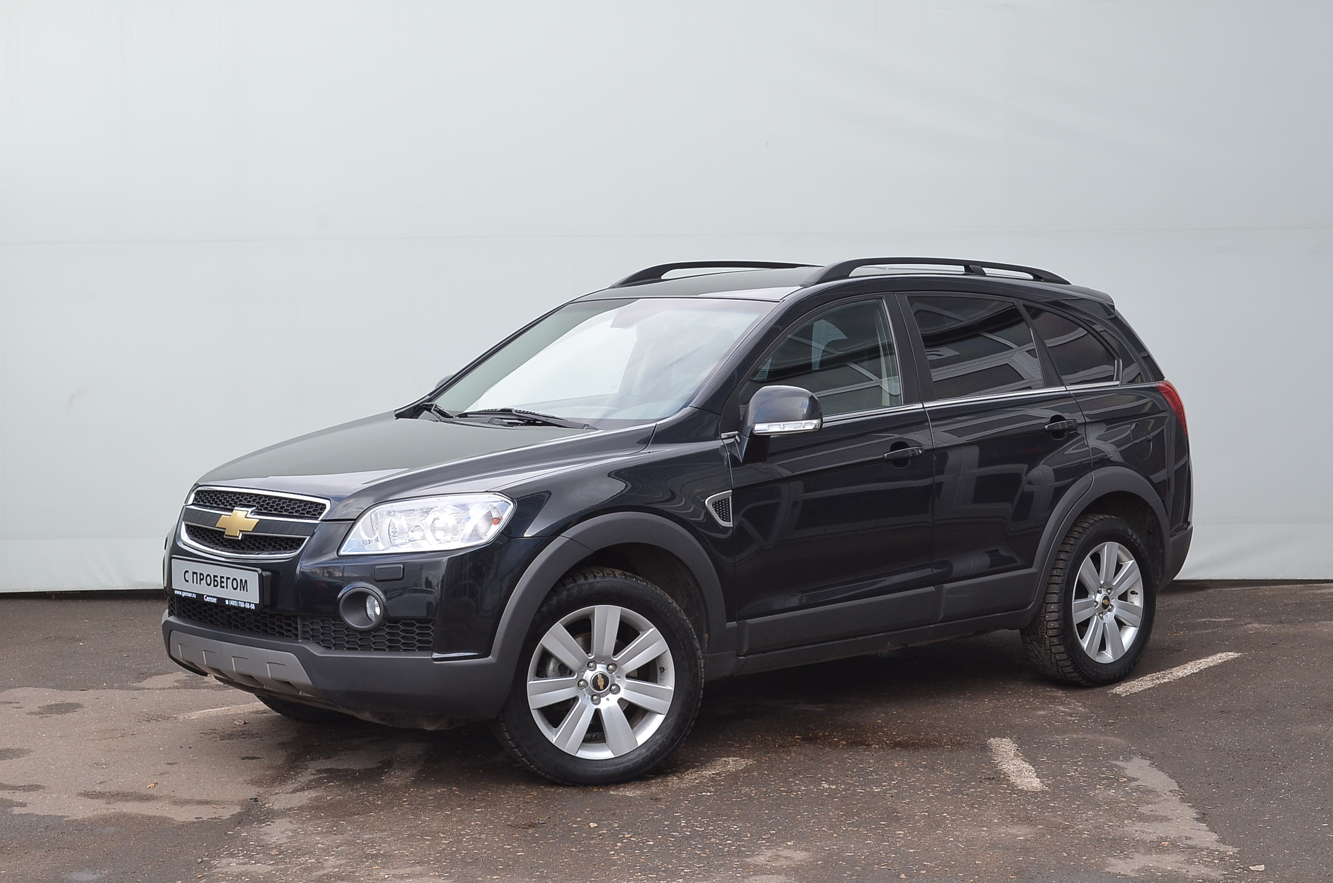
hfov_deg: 33.5
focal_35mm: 60
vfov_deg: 22.5
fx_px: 2217
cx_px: 666
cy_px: 442
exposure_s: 1/80
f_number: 11
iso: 400
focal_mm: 40
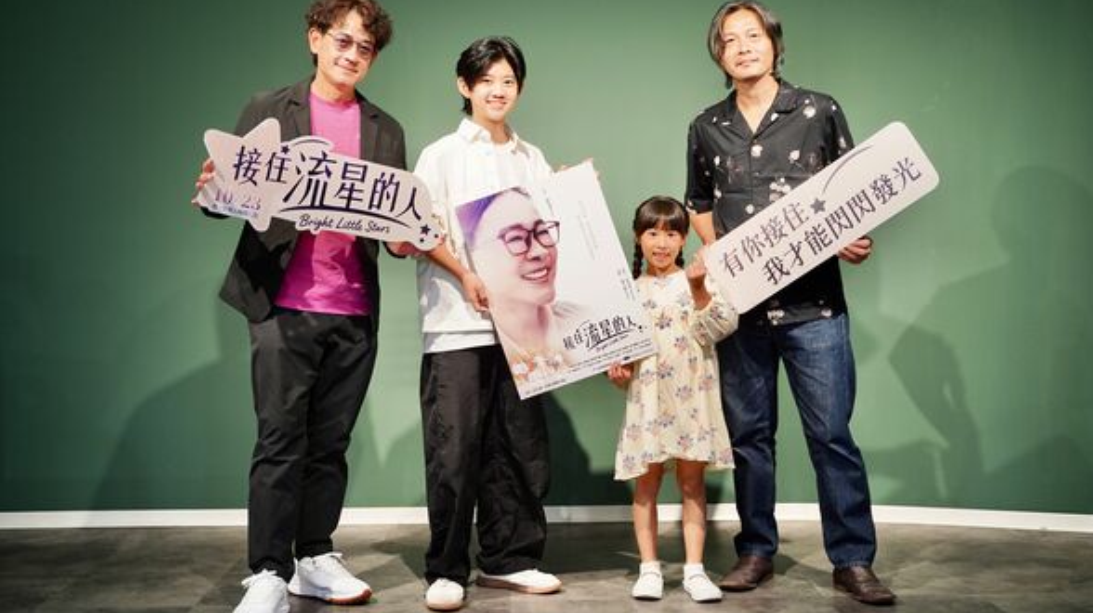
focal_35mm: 46
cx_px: 556
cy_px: 305
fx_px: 1332
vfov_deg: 25.9
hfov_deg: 44.6
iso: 800
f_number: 2.8
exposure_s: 1/160
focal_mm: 43
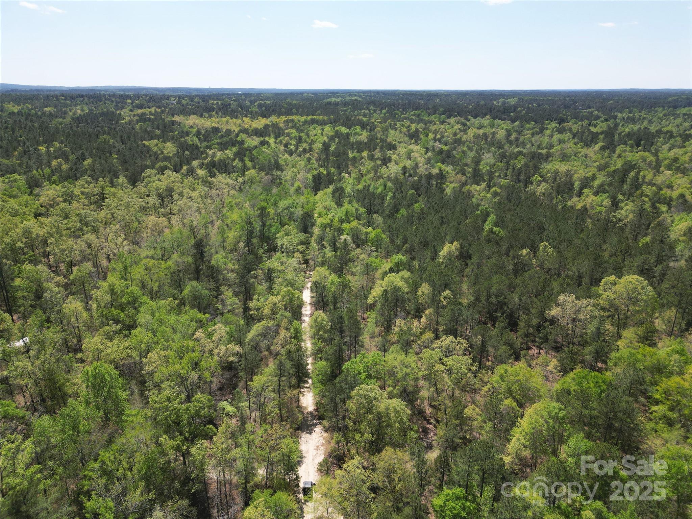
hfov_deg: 71.6
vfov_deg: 56.8
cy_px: 260
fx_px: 480
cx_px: 346
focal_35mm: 24
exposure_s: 1/3000
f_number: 1.7
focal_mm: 6.72
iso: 130
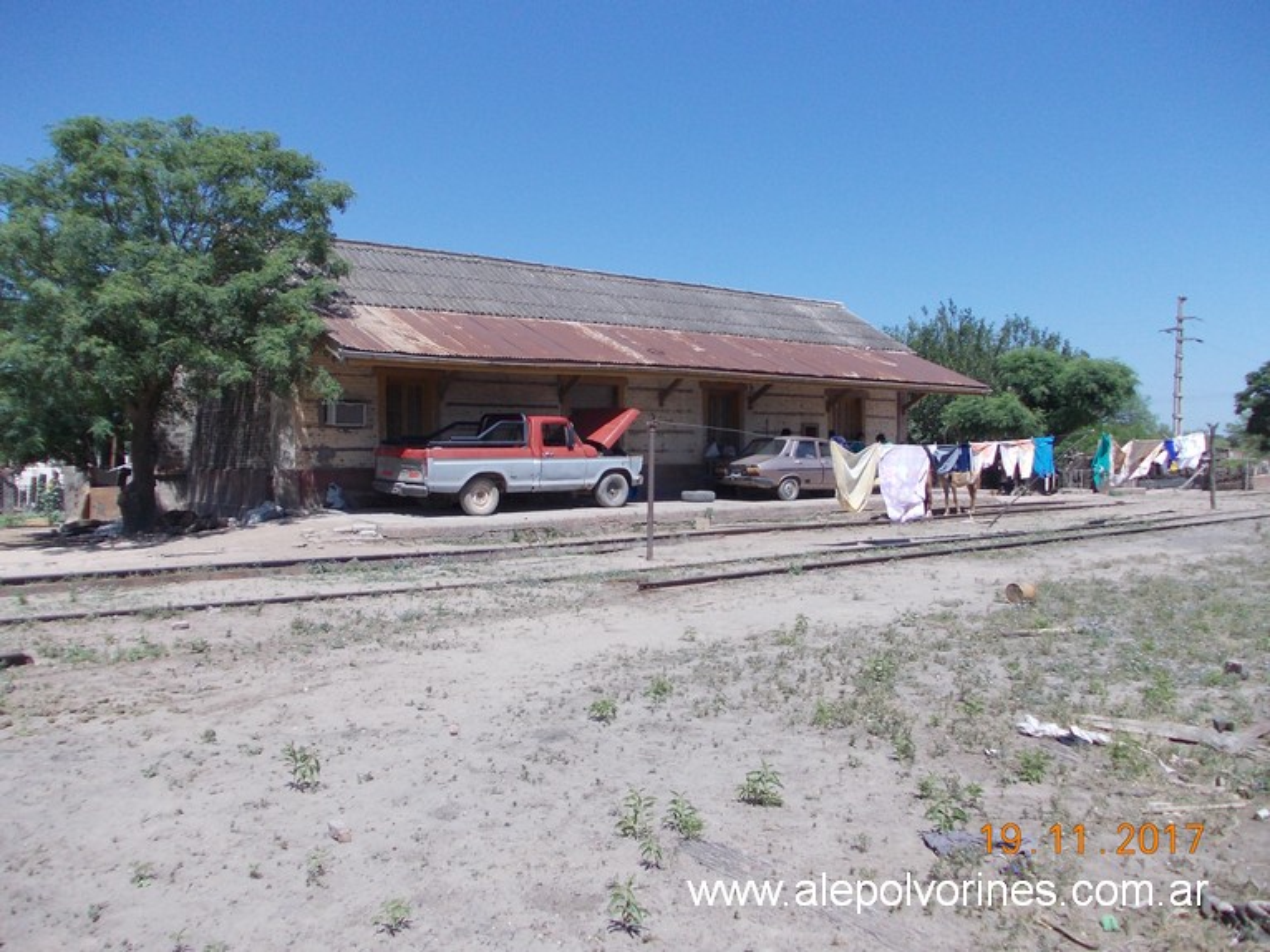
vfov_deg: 49.7
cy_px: 476
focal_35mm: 28
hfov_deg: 63.5
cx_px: 635
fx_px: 1027
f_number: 5.4
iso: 80
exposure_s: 1/400
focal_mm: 4
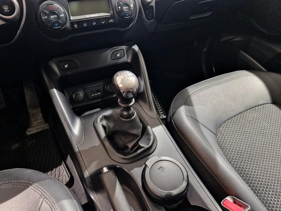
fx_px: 187
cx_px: 140
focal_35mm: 23
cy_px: 106
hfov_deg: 73.9
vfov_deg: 58.9
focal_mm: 5.4
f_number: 1.8
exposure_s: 1/33
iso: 640
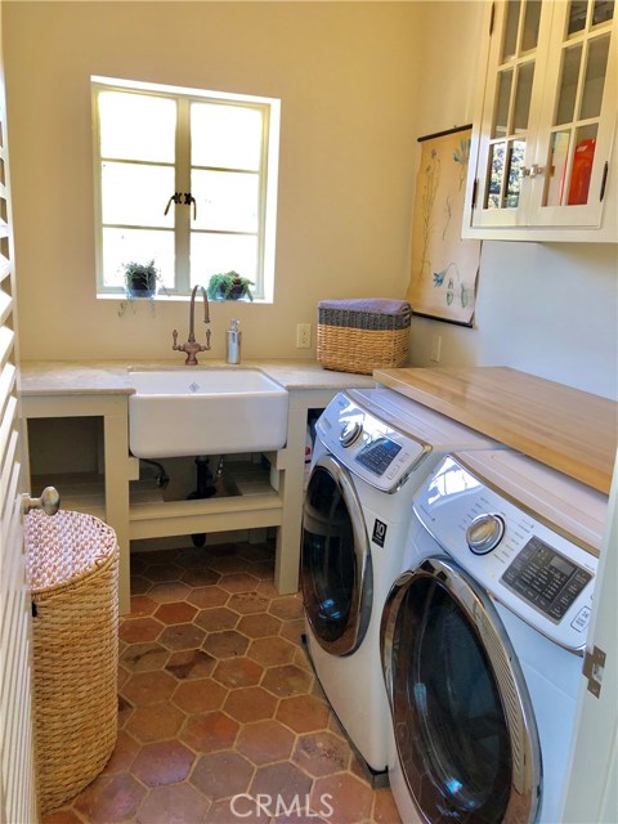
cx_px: 309
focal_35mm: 28
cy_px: 412
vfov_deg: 63.4
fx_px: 667
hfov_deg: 49.7
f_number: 1.8
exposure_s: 1/30
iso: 32
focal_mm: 4
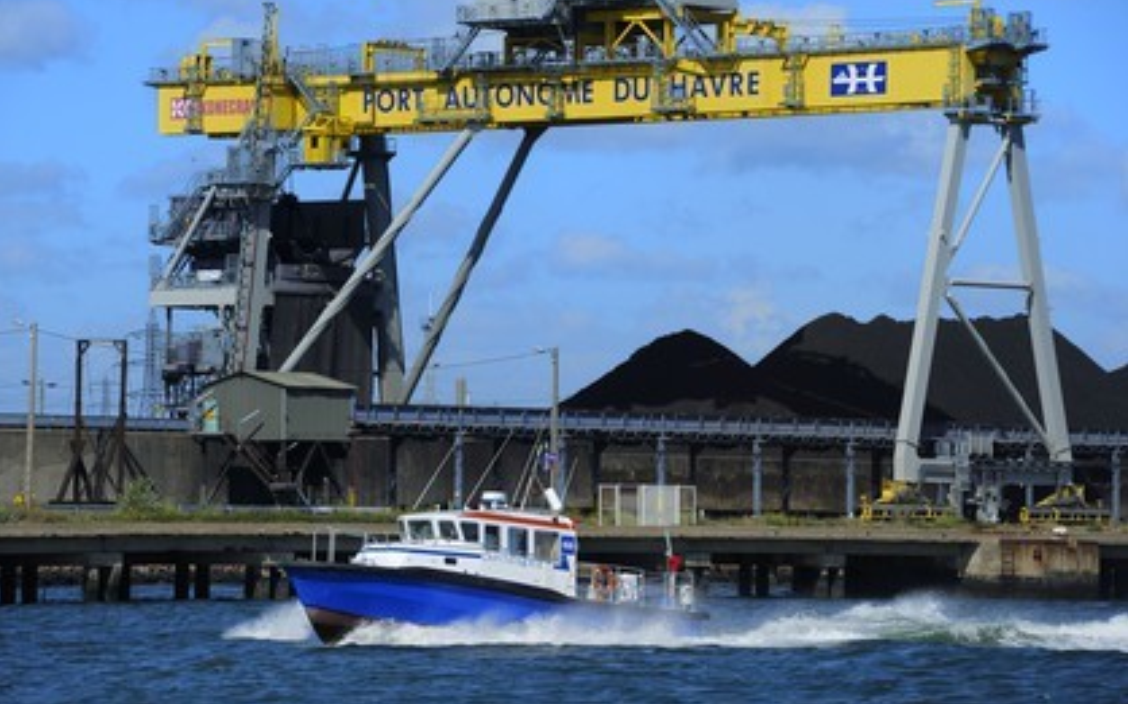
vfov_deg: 6.4
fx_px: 6300
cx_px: 564
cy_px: 334
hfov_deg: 10.2
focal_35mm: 205
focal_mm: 200
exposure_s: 1/640
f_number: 8
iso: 200
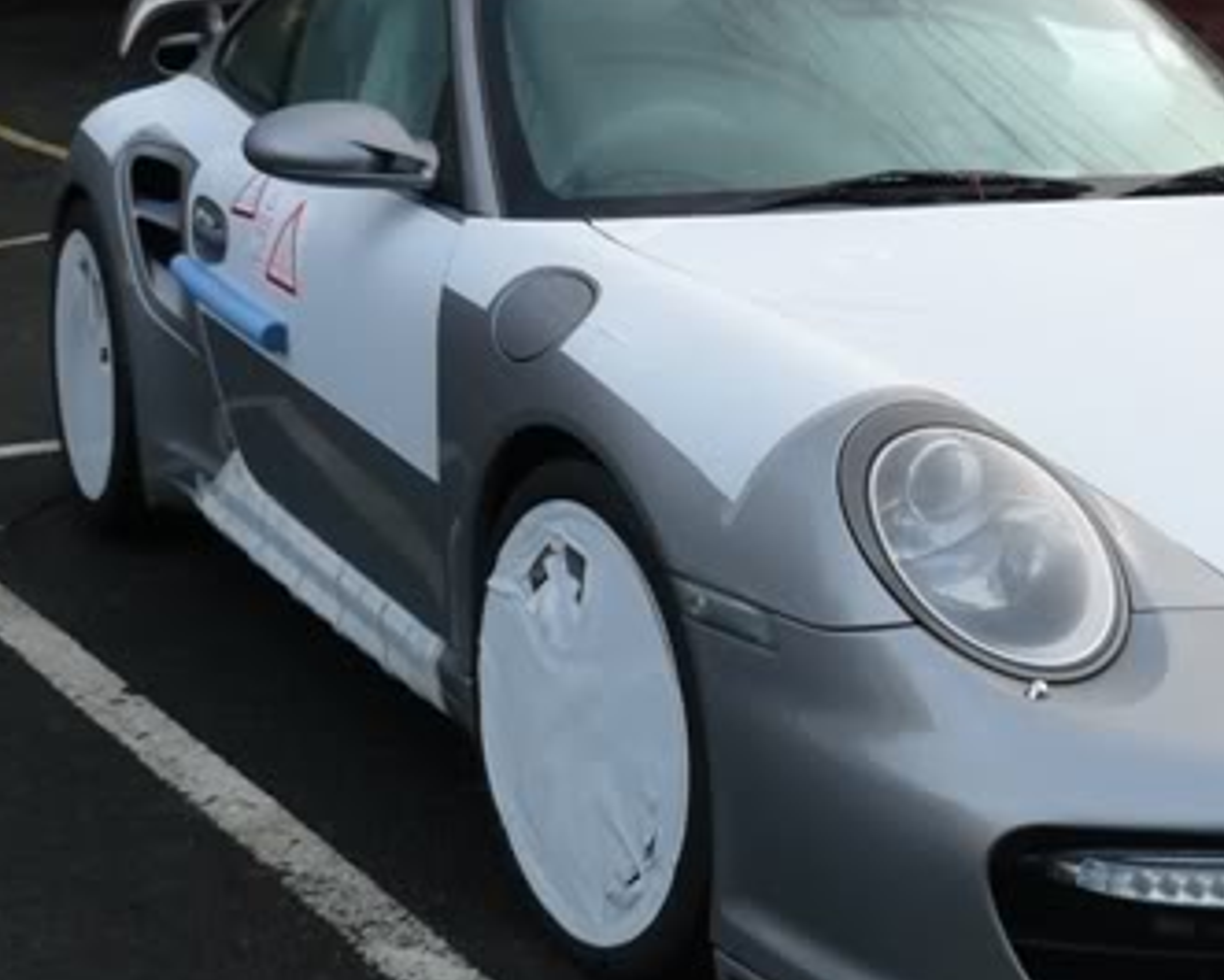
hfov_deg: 27.6
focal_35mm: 68
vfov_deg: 22.5
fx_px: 2464
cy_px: 555
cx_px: 899
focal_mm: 6
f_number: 2.8
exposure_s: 1/125
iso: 100
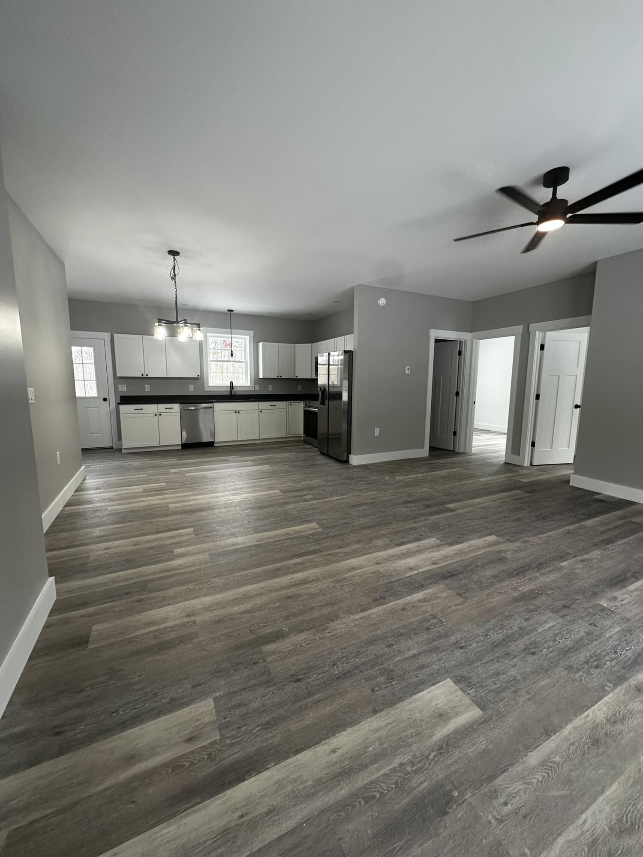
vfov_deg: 102.1
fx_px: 347
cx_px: 322
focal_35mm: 14
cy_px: 428
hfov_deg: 85.7
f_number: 2.2
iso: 200
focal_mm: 2.22
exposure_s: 1/120
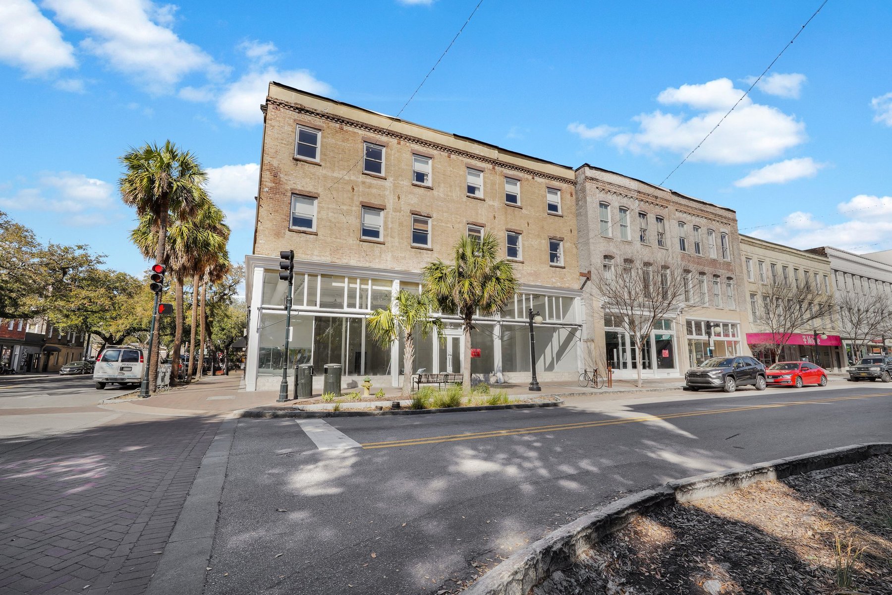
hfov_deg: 96.7
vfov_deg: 73.7
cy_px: 298
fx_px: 396
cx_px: 446
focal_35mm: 16
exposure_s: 1/60
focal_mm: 16
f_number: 9
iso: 320
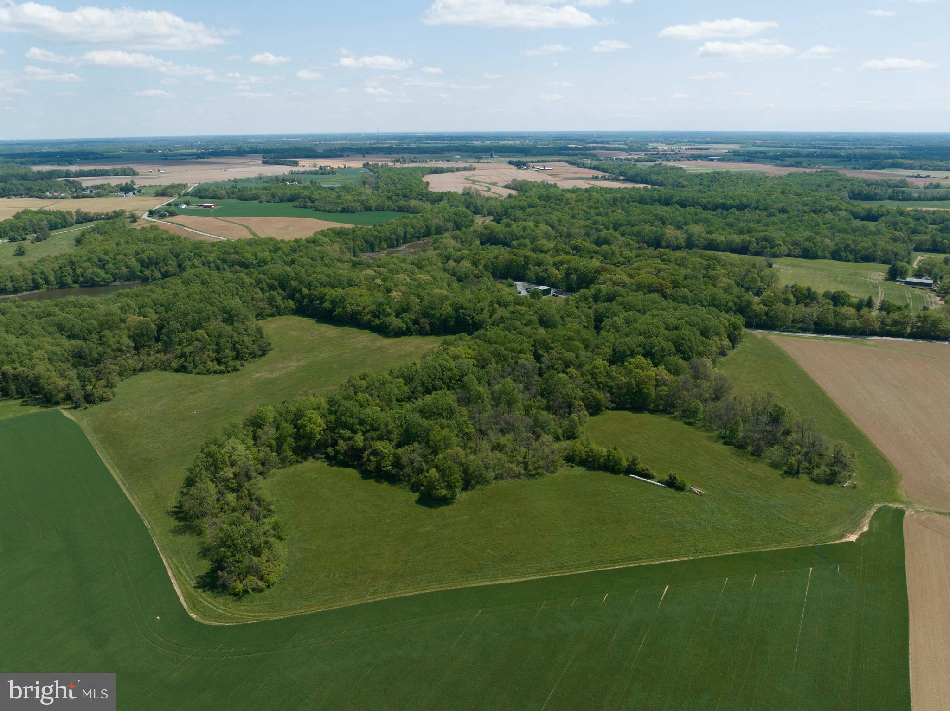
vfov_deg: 56.8
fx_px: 658
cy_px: 356
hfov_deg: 71.6
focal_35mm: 24
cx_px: 475
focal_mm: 12.29
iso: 120
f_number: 2.8
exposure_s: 1/2000
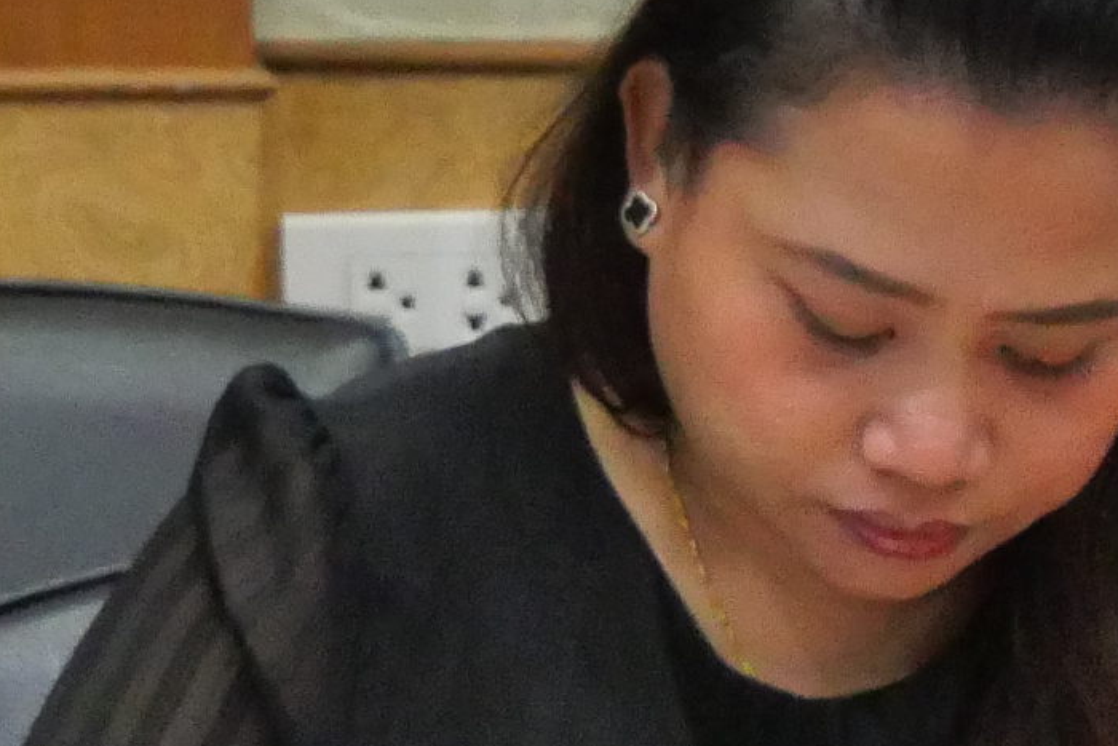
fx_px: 15654
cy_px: 1153
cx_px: 1543
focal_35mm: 504
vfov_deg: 2.7
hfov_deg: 4.1
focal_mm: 46
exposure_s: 1/50
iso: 3200
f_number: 5.6
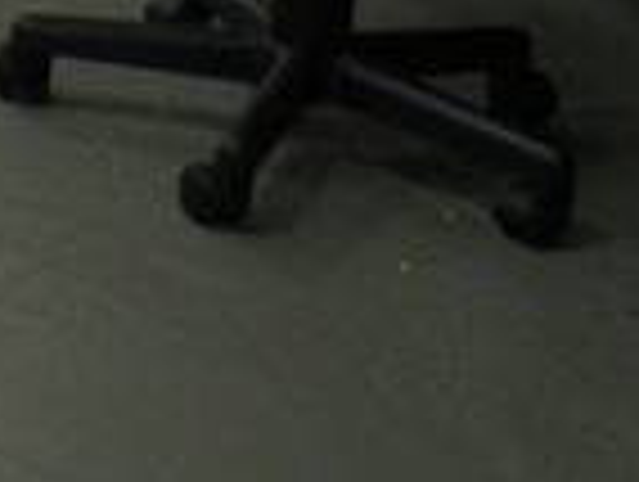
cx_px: -1544
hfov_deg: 6.9
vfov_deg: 5.8
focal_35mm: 245
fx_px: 4530
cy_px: -770
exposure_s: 1/25
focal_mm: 6.1
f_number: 3.5
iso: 200
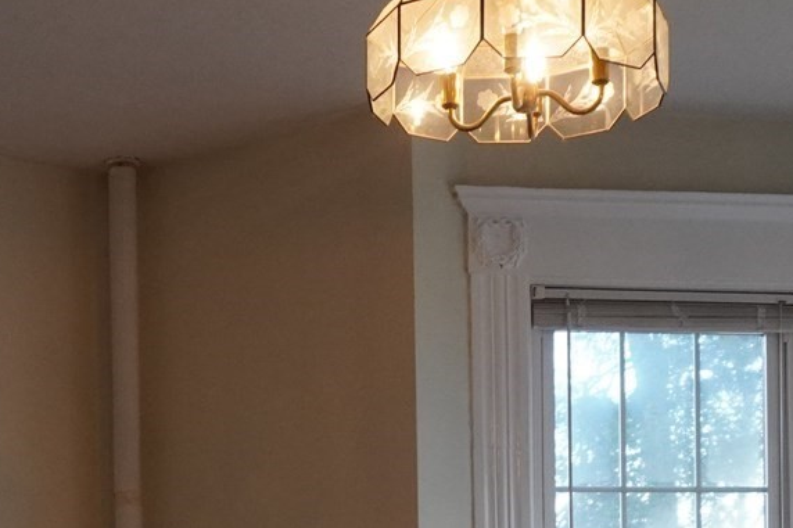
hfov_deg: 23.4
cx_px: 212
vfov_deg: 14.6
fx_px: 1894
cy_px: 824
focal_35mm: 86
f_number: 4
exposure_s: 1/160
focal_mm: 16
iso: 1250
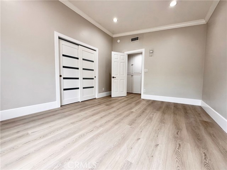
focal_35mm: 14
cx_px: 114
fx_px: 92
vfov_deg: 85.7
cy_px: 85
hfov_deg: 102.1
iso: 125
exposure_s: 1/120
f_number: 2.2
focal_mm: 2.22
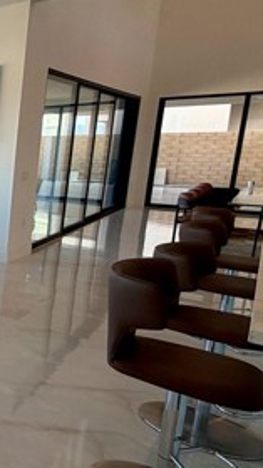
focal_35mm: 35
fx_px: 434
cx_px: -271
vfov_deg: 56.6
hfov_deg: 18.9
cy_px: 215
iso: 50
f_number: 2.2
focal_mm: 2.22
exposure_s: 1/159
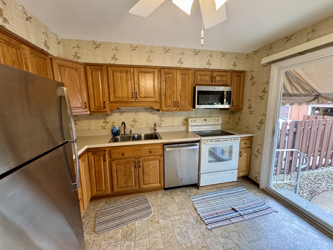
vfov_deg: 85.7
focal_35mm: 14
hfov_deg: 102.1
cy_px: 125
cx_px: 166
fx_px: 135
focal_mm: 2.22
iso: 200
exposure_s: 1/60
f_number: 2.2
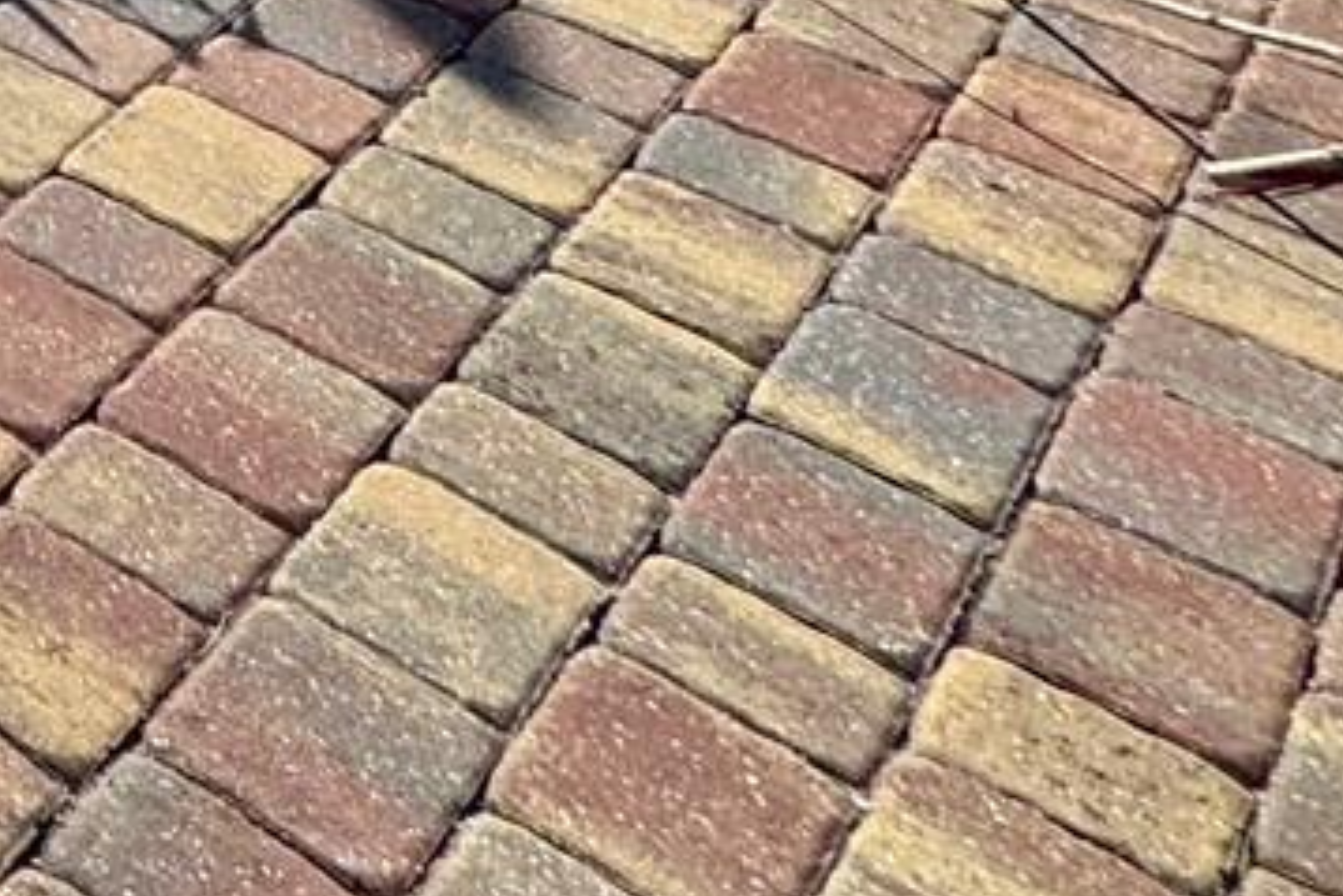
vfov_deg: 13.8
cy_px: -1331
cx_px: -1508
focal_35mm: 65
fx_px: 2426
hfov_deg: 17.7
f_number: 2.2
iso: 50
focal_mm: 2.22
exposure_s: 1/2208
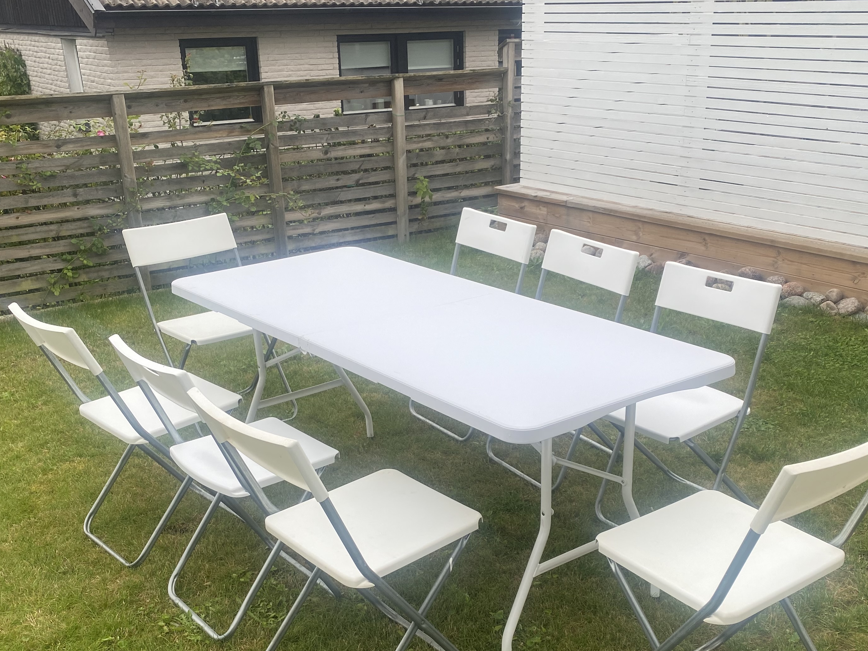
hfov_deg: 48.9
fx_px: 953
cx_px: 479
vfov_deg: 37.1
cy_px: 459
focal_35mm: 38
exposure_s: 1/681
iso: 32
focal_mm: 4.25
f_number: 1.8
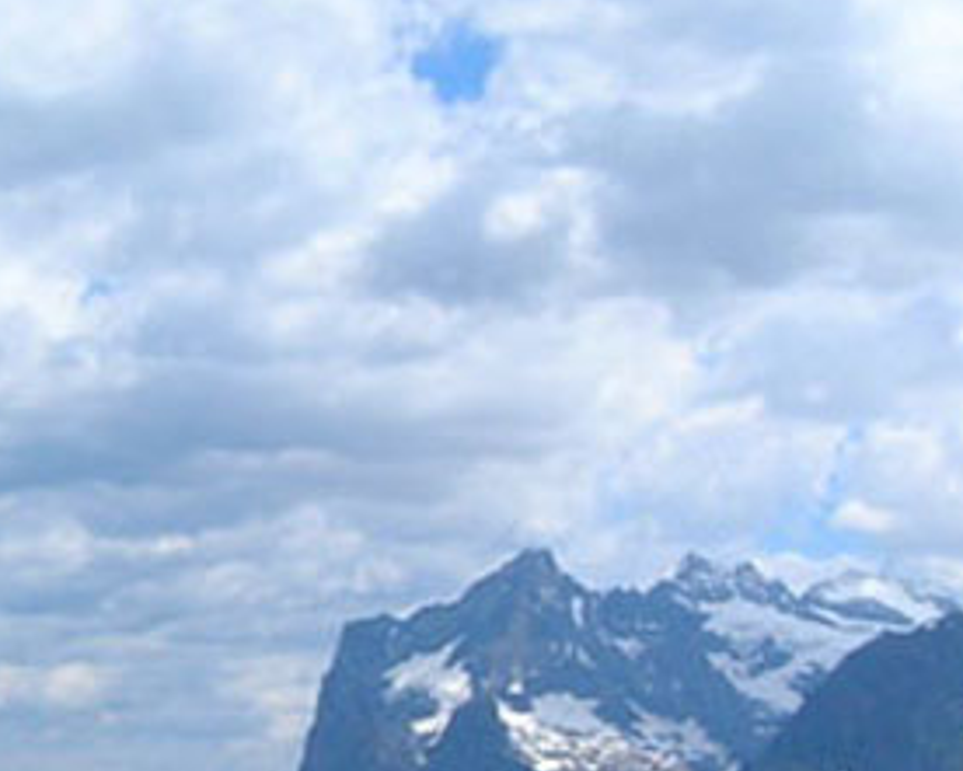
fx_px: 2053
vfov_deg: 21.1
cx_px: 516
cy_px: 560
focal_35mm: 72
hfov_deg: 26.4
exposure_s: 1/744
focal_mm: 5.7
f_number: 4.9
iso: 50
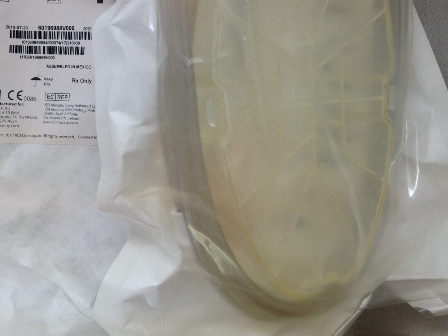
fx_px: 712
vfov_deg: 26.0
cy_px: 63
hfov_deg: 34.8
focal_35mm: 55
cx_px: 179
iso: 80
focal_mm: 4.12
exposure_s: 1/120
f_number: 2.4
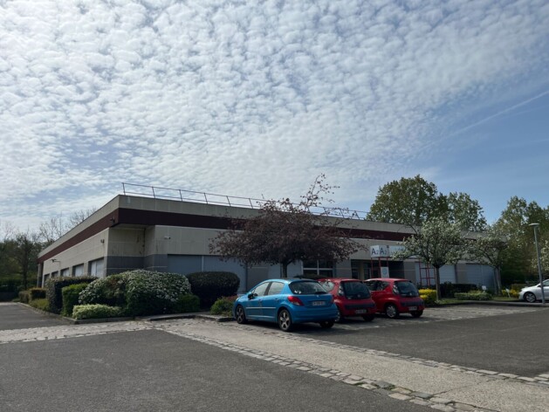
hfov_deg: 67.3
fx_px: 412
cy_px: 206
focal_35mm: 26
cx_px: 274
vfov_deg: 53.1
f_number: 1.6
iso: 50
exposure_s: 1/13333
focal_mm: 5.1
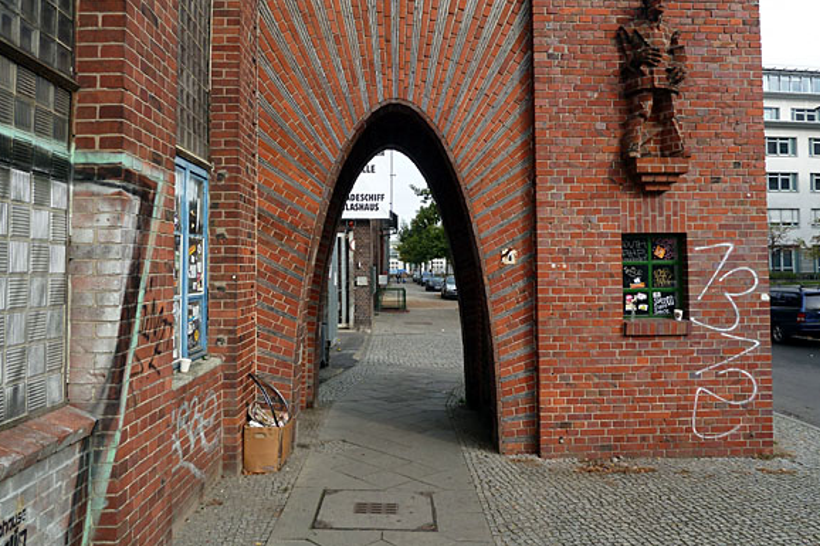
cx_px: 404
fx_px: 615
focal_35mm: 27
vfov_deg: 47.9
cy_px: 250
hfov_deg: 67.4
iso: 80
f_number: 4
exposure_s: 1/200
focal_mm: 4.1
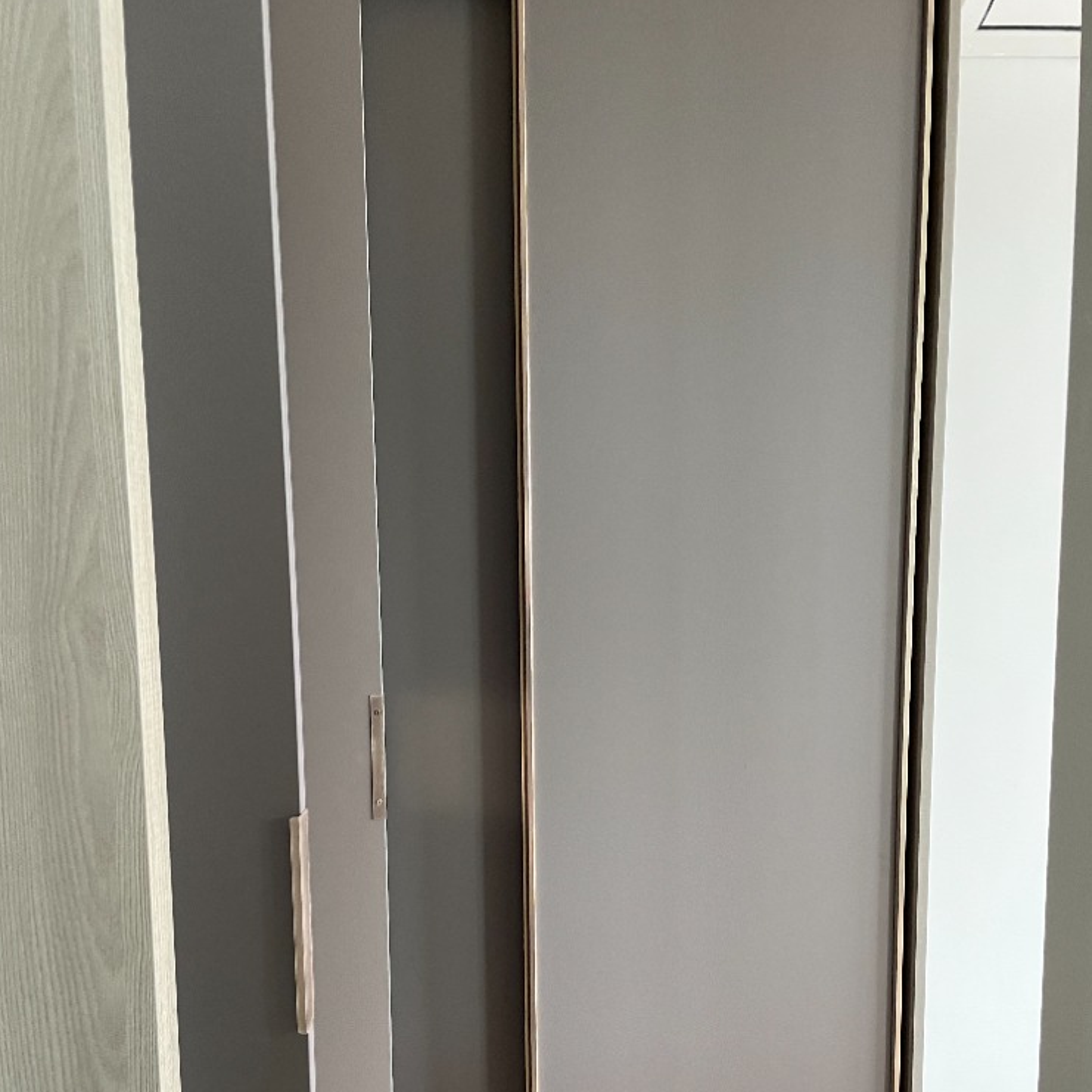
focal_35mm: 31
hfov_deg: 52.5
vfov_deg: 52.1
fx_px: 1106
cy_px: 660
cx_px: 541
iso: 250
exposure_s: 1/60
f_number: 1.6
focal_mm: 4.2
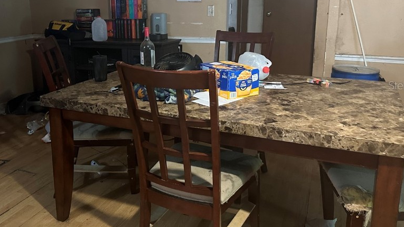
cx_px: 168
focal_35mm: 35
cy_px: 85
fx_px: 375
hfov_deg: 56.3
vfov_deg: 33.5
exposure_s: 1/30
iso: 1000
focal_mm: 6.86
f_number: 1.78
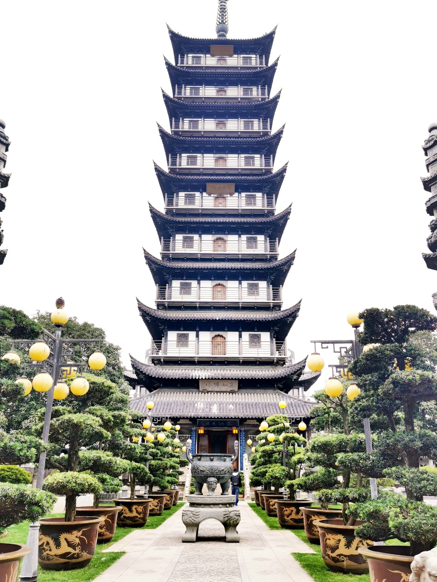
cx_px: 218
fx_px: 488
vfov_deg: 61.7
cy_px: 291
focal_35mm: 29
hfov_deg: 48.2
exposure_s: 1/281
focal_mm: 5.56
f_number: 1.6
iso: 50
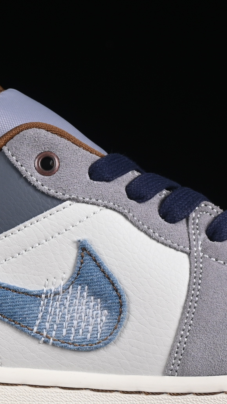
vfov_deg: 10.1
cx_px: 132
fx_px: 2278
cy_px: 217
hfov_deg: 5.7
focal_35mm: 213
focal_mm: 50
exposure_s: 1/80
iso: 160
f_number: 8
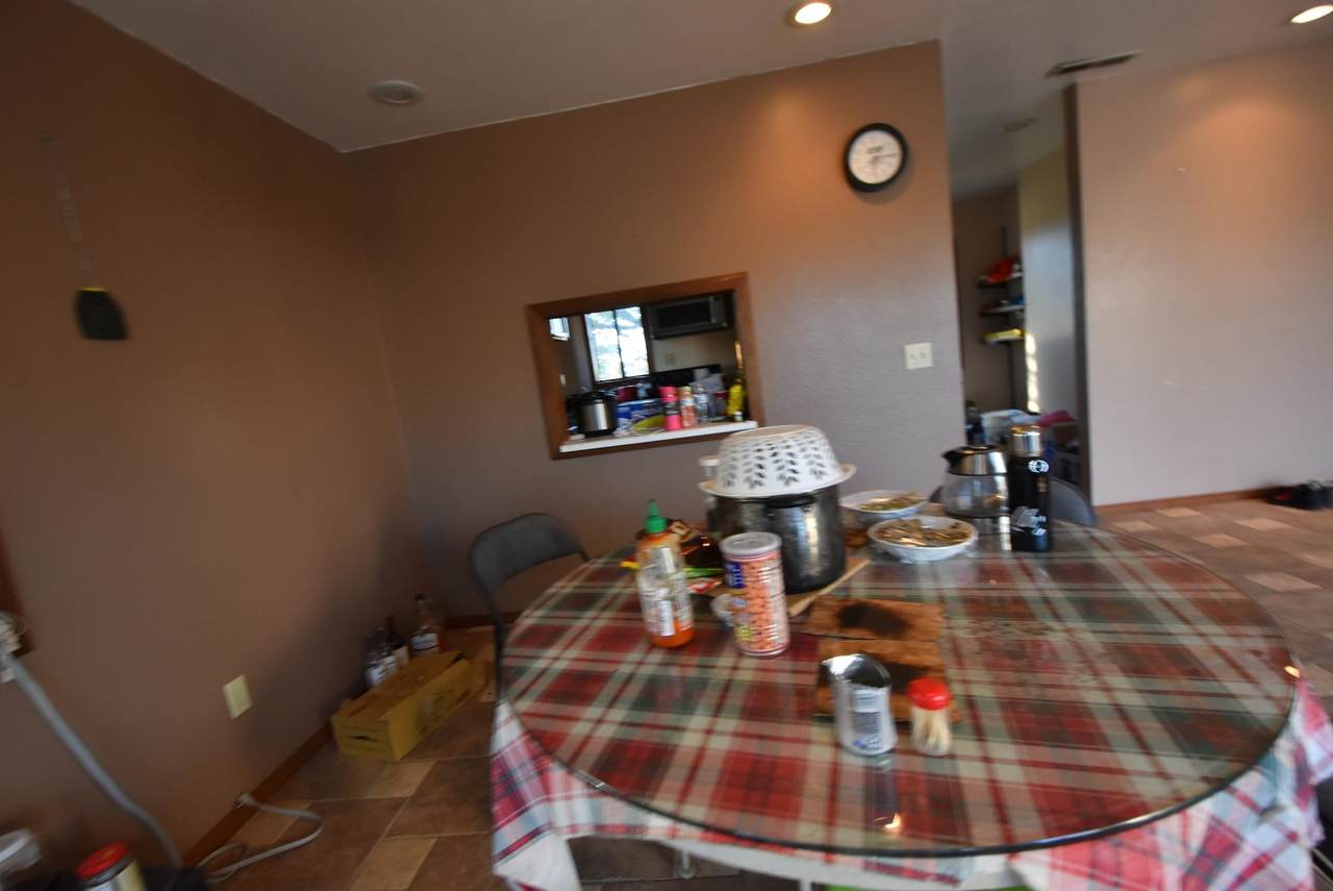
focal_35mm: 15
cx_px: 666
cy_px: 446
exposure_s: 1/125
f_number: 3.5
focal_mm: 10
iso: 800
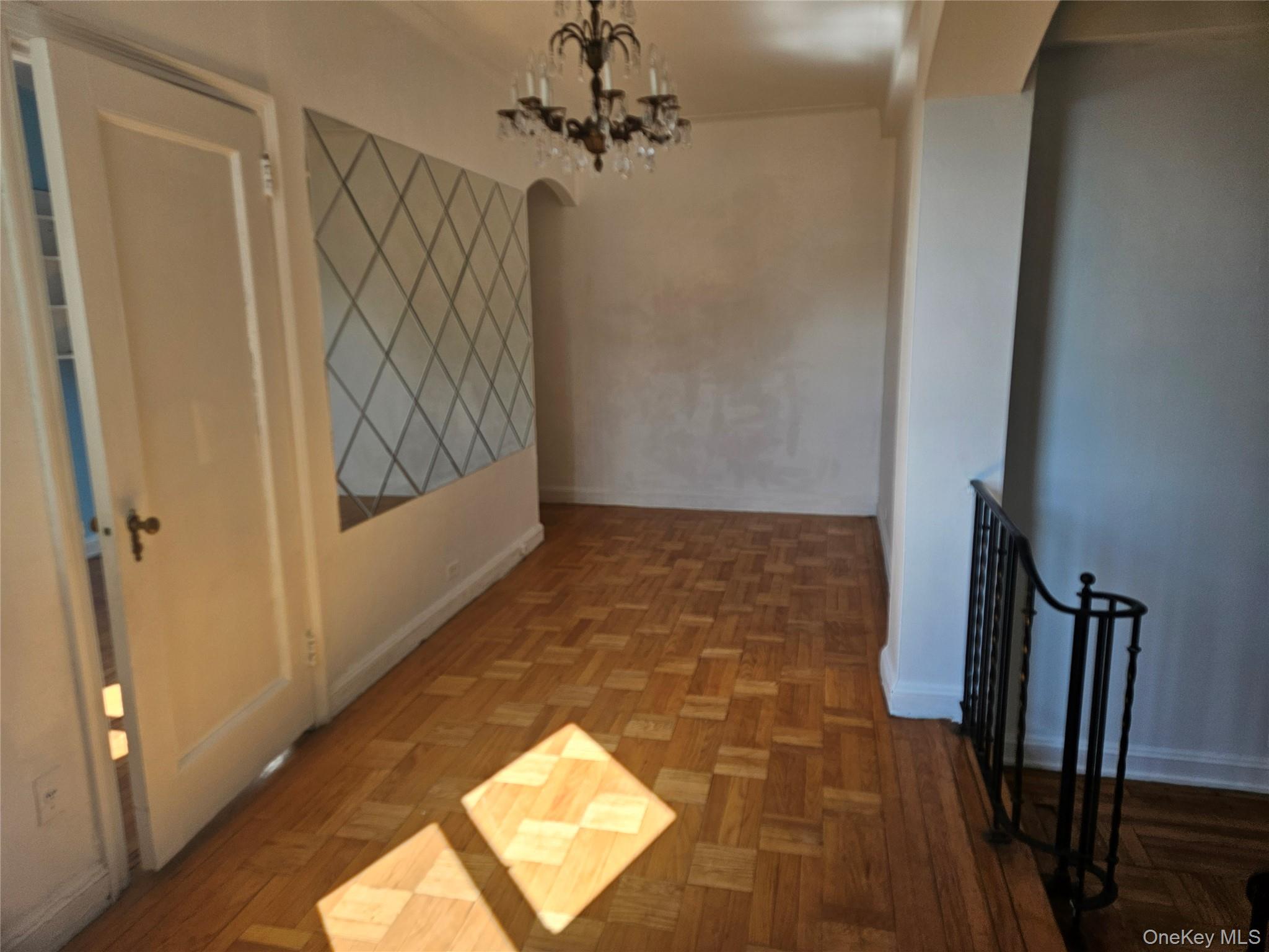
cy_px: 476
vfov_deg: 58.9
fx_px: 843
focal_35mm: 23
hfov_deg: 73.9
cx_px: 634
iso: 50
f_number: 1.8
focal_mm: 5.4
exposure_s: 1/207
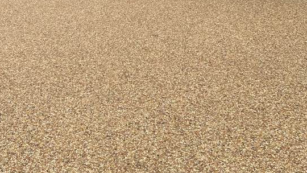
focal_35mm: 62
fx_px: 505
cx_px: 117
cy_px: -51
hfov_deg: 33.7
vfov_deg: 18.1
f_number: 1.78
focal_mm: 6.86
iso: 80
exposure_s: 1/2882
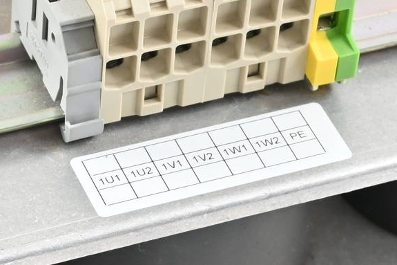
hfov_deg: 10.1
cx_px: 97
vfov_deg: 6.8
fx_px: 2238
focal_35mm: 203
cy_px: 181
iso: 640
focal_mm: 36
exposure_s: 1/60
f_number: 5.3
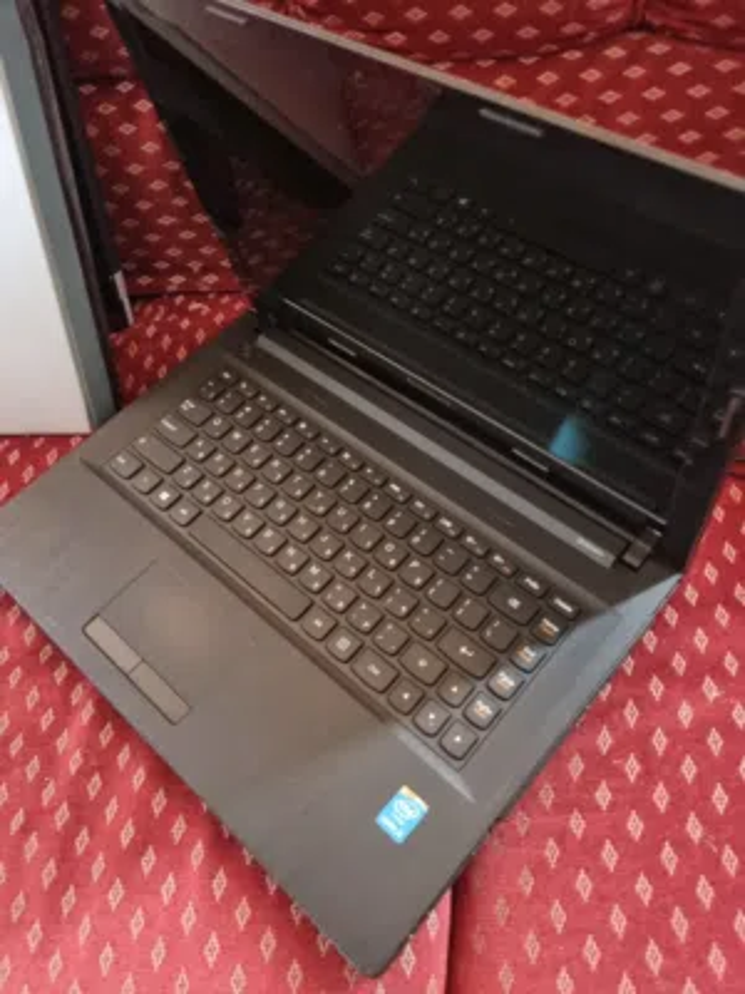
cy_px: 497
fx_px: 746
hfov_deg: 53.1
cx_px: 372
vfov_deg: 67.3
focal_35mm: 26
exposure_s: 1/14
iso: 1250
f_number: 1.8
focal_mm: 5.4
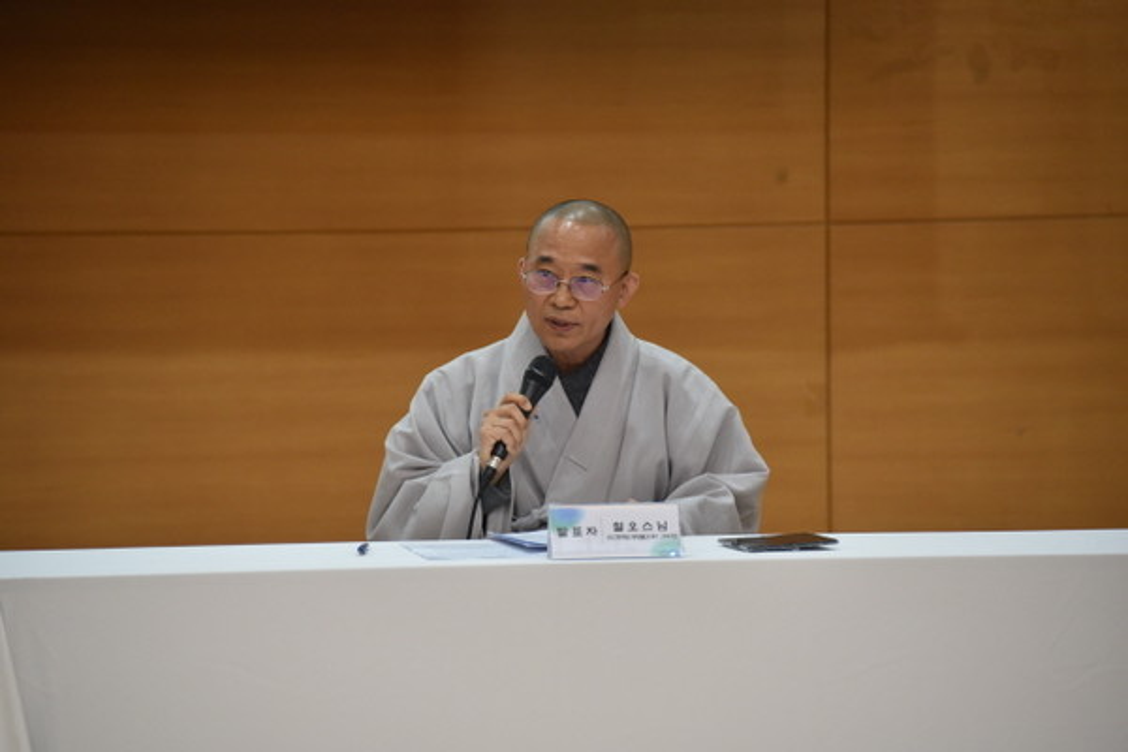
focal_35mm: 230
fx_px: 7206
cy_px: 376
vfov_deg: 6.0
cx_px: 564
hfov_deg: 9.0
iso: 1800
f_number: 5.6
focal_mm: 230
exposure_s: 1/125
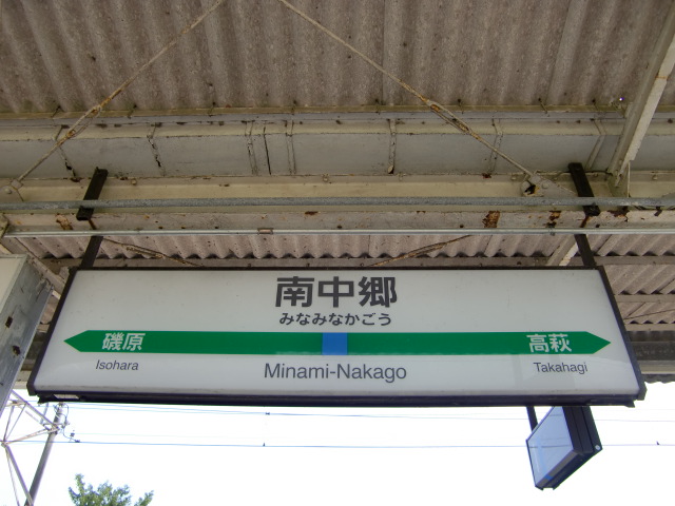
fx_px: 546
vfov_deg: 49.7
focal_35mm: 28
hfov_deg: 63.4
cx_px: 338
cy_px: 253
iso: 64
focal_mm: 4.9
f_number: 2.6
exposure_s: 1/500
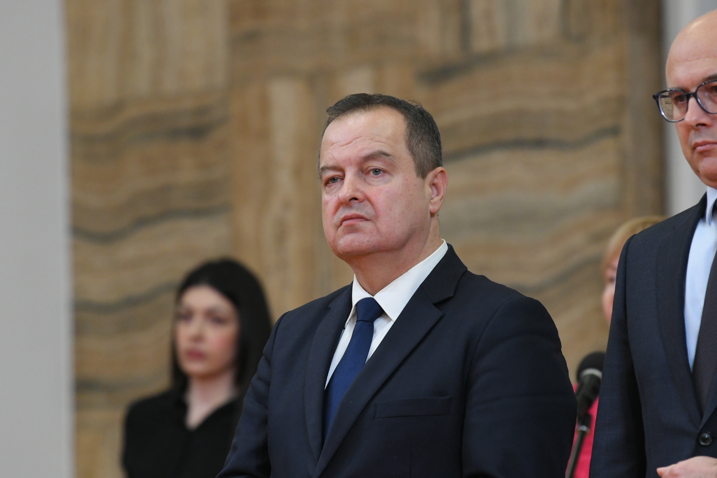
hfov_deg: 6.9
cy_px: 239
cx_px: 358
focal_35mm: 300
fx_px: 5975
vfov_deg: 4.6
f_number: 4
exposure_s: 1/250
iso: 2500
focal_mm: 200
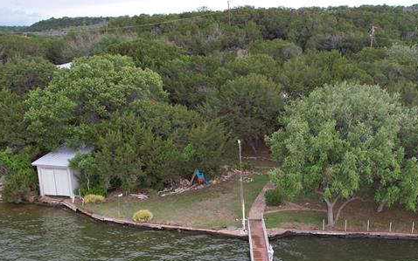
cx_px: 276
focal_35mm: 48
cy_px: 291
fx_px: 547
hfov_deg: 41.3
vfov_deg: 24.9
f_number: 2.8
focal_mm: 8.38
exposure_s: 1/180
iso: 120
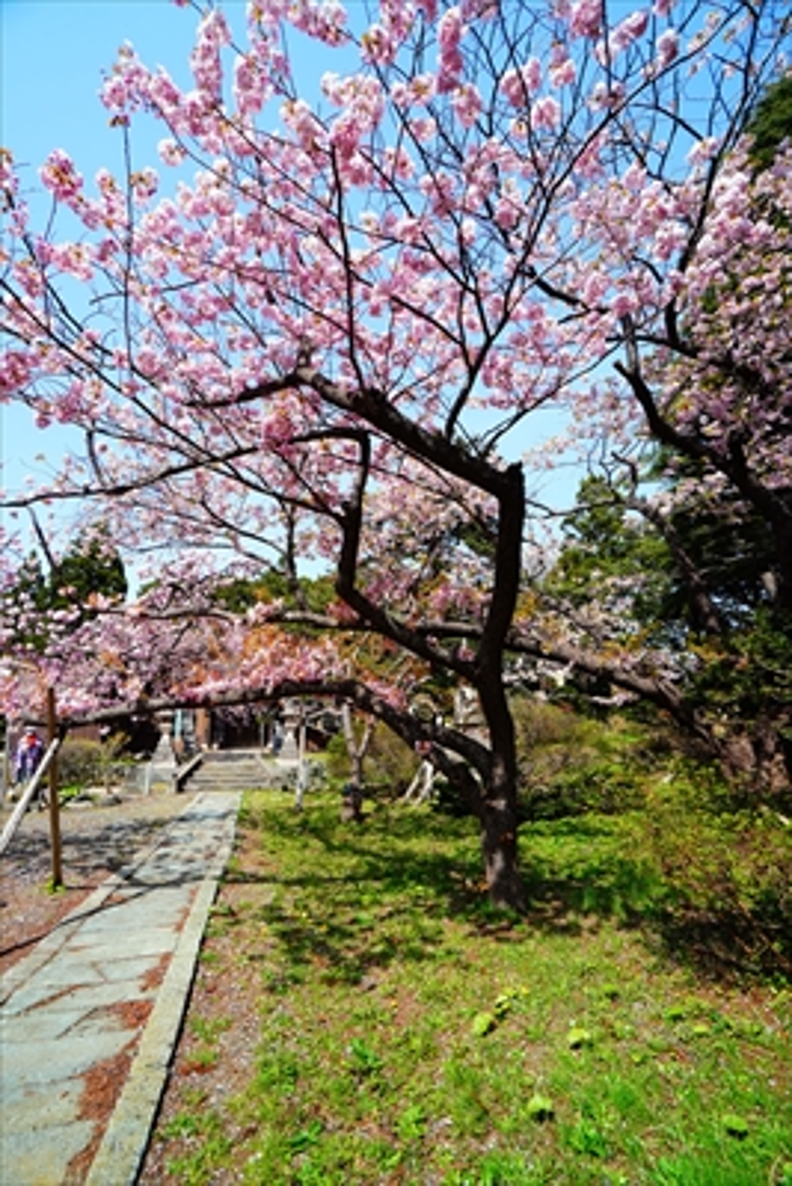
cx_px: 396
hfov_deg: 77.4
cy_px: 593
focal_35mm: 15
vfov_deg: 100.4
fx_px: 495
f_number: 8
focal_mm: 10
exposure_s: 1/160
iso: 100
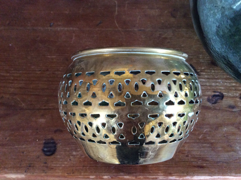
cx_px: 120
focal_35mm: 32
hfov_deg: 56.9
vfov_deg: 44.1
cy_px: 90
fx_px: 222
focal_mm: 3.3
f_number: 2.4
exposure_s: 1/17
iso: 250
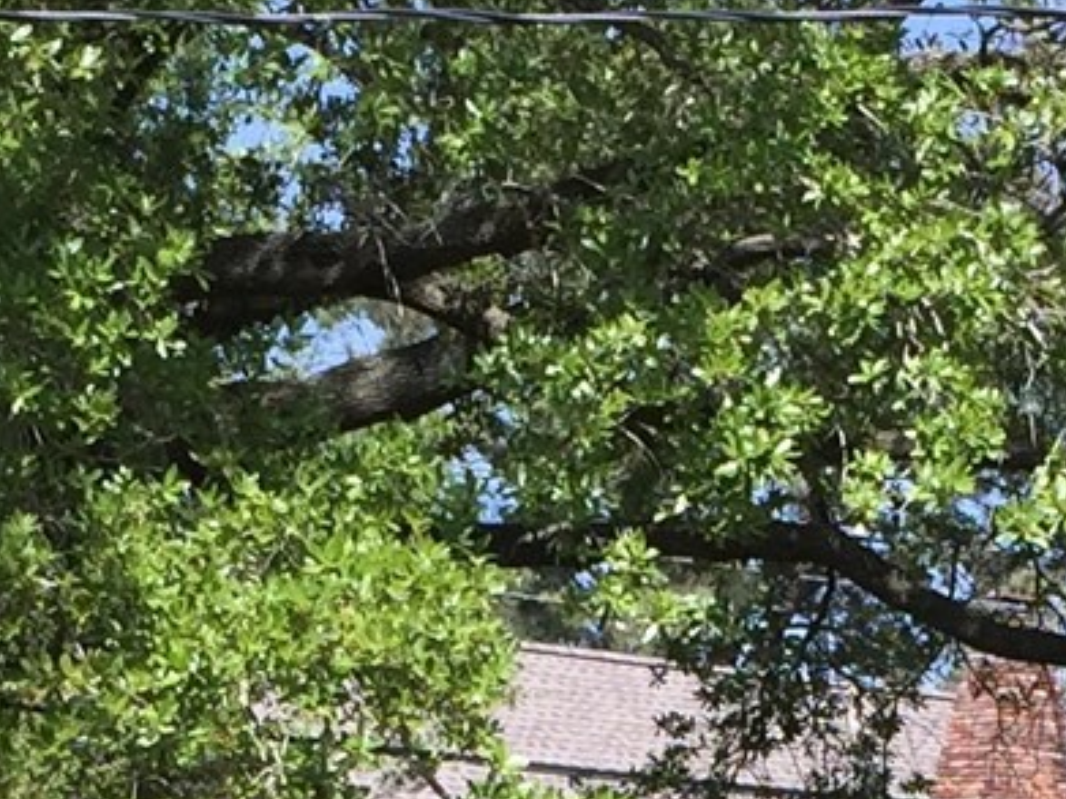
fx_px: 4679
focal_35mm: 152
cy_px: 1516
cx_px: 690
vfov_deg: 9.2
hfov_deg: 13.0
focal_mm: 4.15
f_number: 2.2
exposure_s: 1/1364
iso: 32
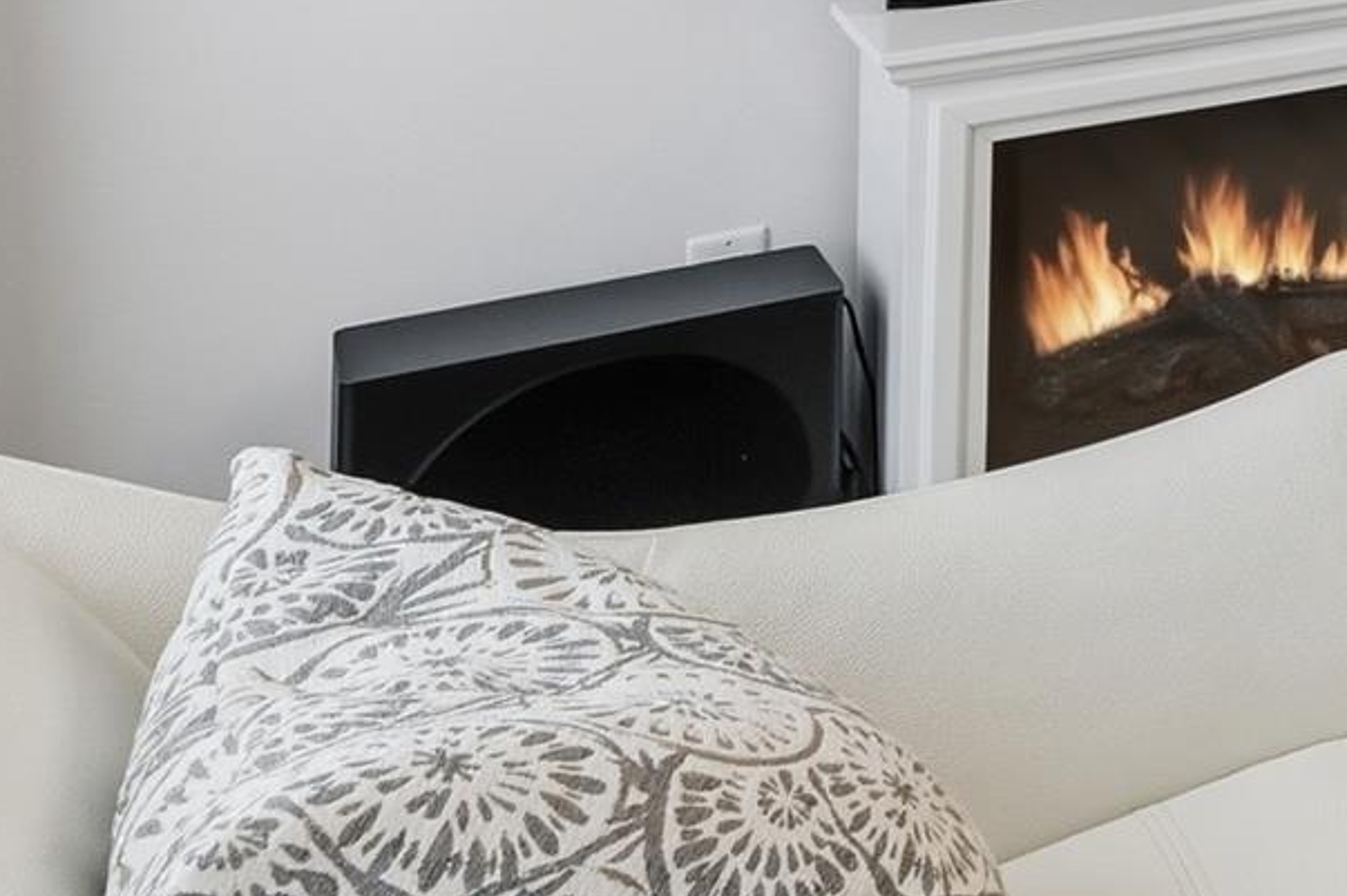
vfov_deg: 19.7
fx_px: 2168
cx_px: 2477
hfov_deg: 21.3
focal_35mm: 58
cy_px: -506
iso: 100
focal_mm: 14
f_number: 8
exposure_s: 1/40
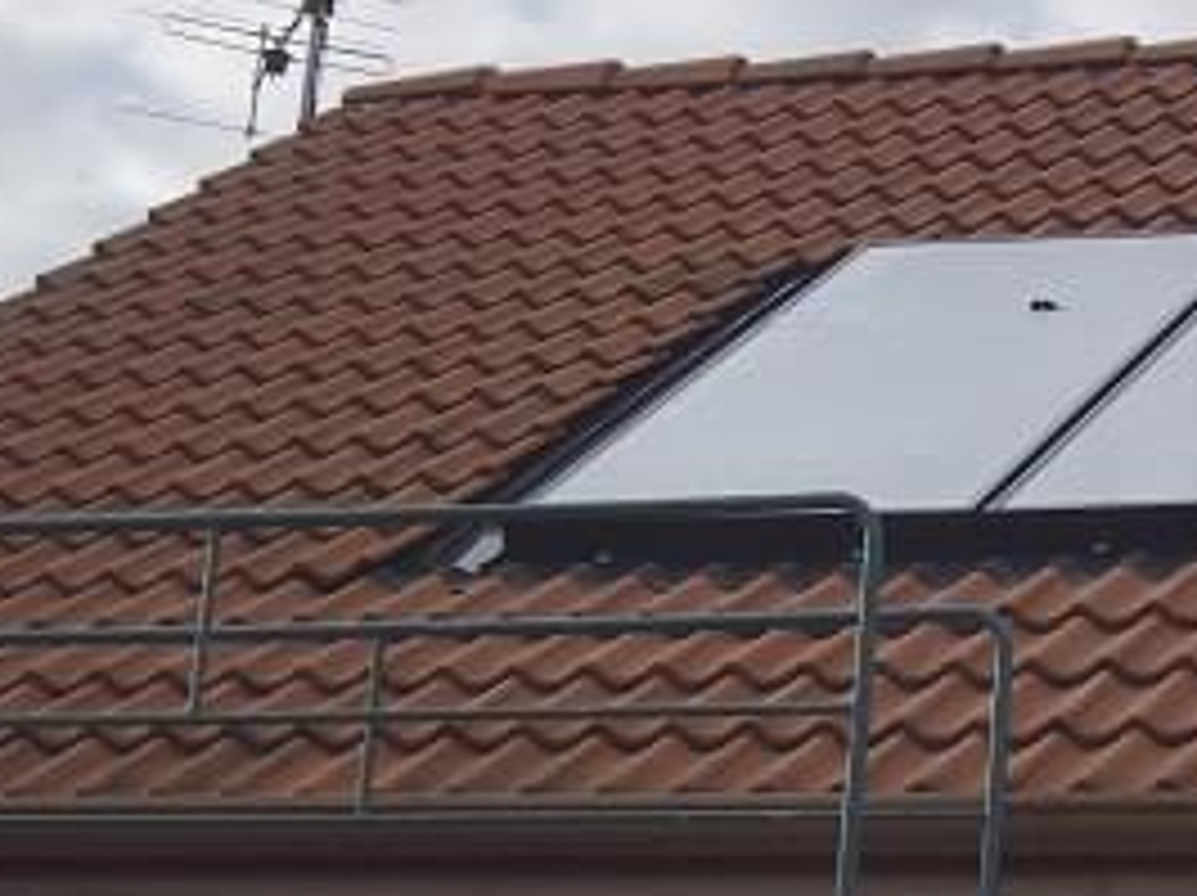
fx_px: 6184
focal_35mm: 179
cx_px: 907
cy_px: 653
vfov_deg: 8.3
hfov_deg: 11.0
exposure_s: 1/800
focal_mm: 23.7
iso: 100
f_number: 5.4
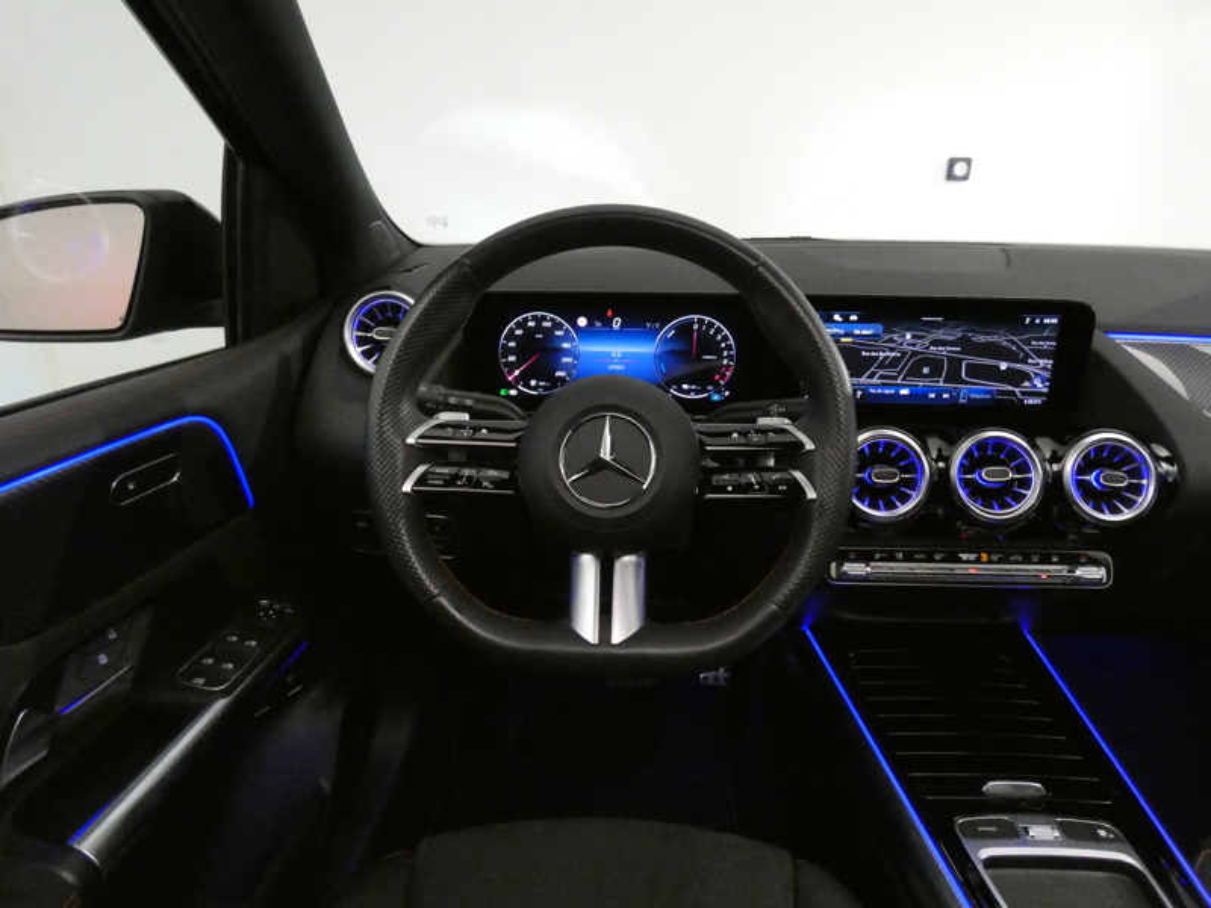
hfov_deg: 81.7
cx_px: 606
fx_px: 700
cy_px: 454
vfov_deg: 66.0
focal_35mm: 20
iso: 1600
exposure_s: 1/50
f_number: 2.8
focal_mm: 3.6
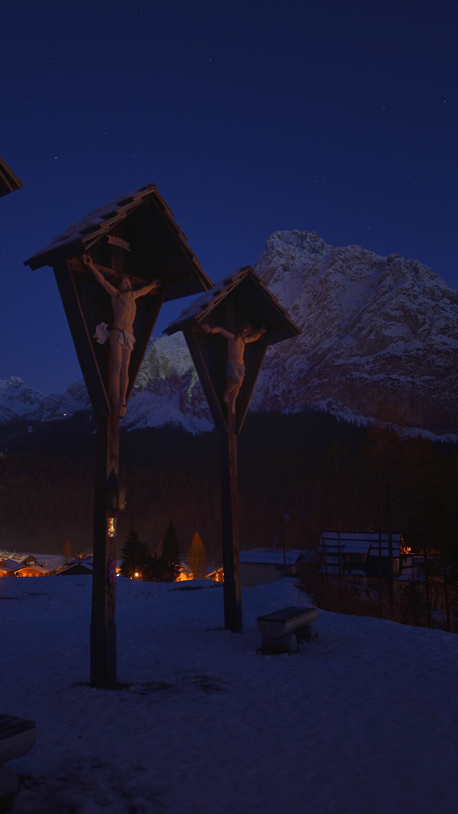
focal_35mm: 27
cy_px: 403
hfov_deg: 41.6
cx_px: 112
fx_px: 583
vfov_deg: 69.9
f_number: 5
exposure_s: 20
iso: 100
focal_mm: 17
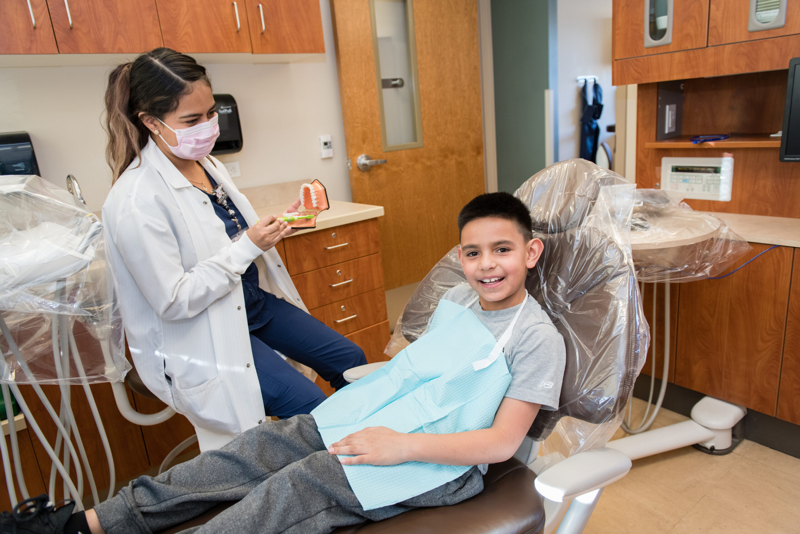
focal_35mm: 24
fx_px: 533
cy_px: 267
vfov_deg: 53.1
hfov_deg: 73.7
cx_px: 400
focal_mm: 24
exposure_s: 1/125
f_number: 4
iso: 1000
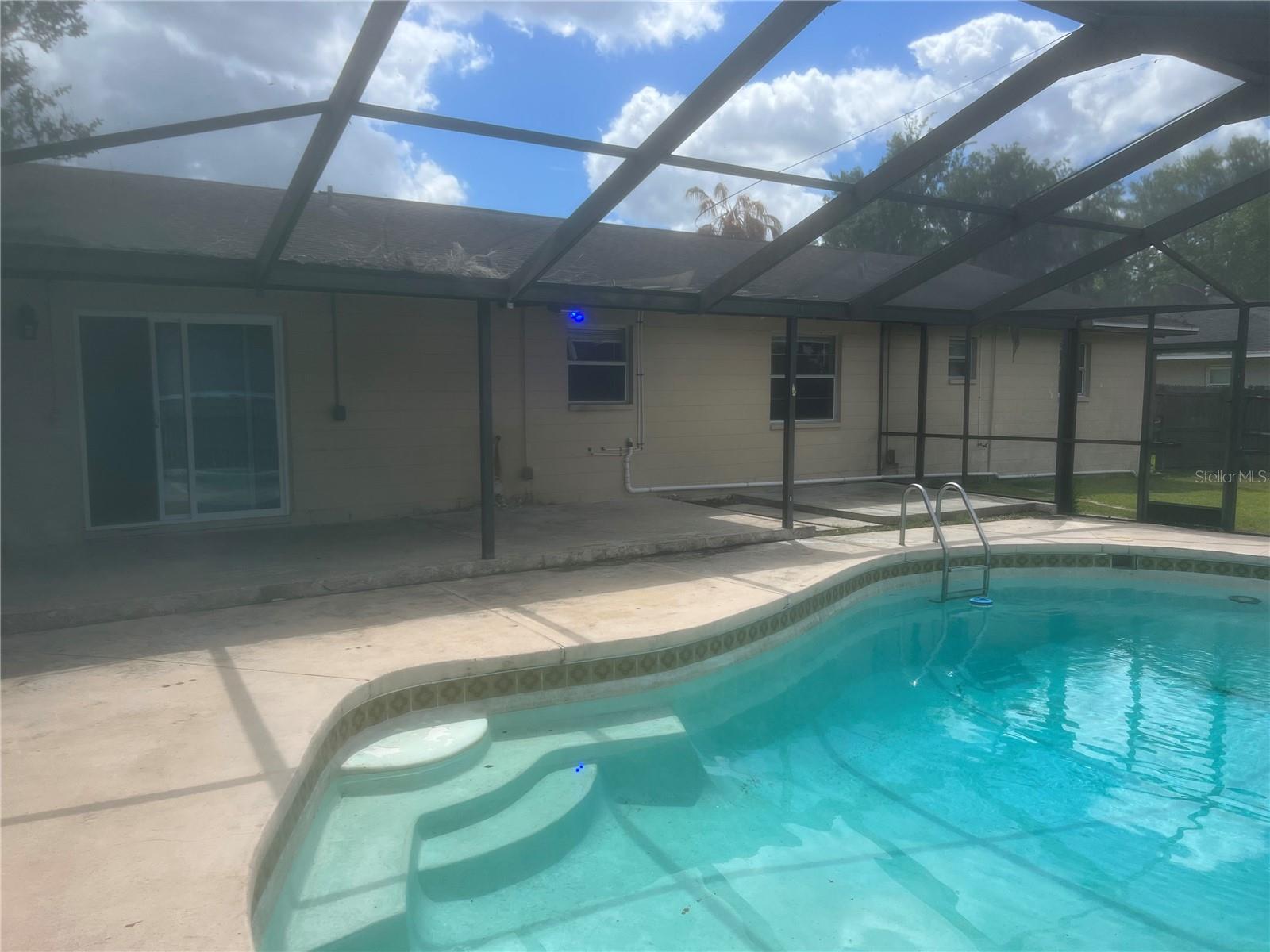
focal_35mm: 26
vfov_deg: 53.1
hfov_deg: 67.3
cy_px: 476
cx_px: 635
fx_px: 954
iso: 50
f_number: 1.5
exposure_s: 1/2299
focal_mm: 5.7
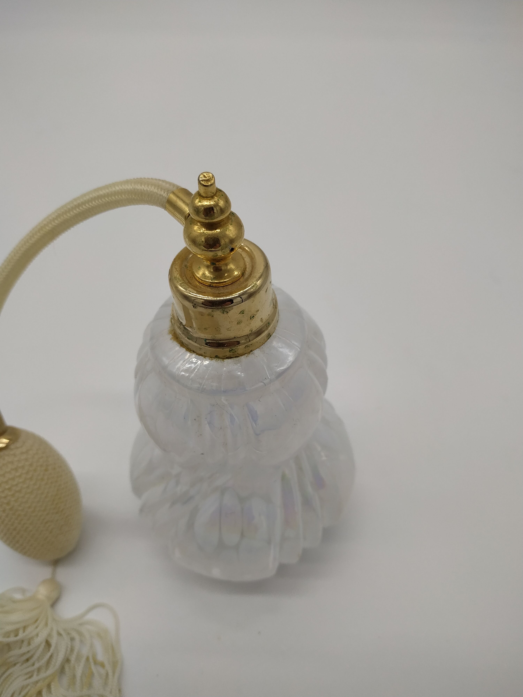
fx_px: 483
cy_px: 348
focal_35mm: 24
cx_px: 262
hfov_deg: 56.8
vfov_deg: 71.6
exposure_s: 1/594
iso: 100
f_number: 1.9
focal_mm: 3.94
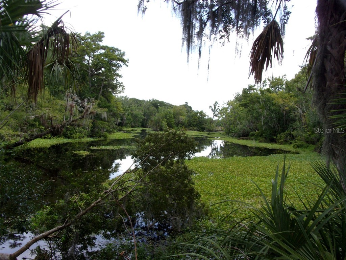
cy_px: 130
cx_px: 173
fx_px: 280
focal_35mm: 28
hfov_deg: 63.4
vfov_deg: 49.7
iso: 83
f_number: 10.8
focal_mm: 5.1
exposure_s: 1/34
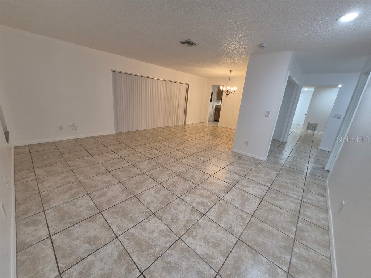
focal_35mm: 13
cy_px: 139
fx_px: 139
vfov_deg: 89.9
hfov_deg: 106.2
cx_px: 186
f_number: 2.2
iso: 250
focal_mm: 1.74
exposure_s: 1/60
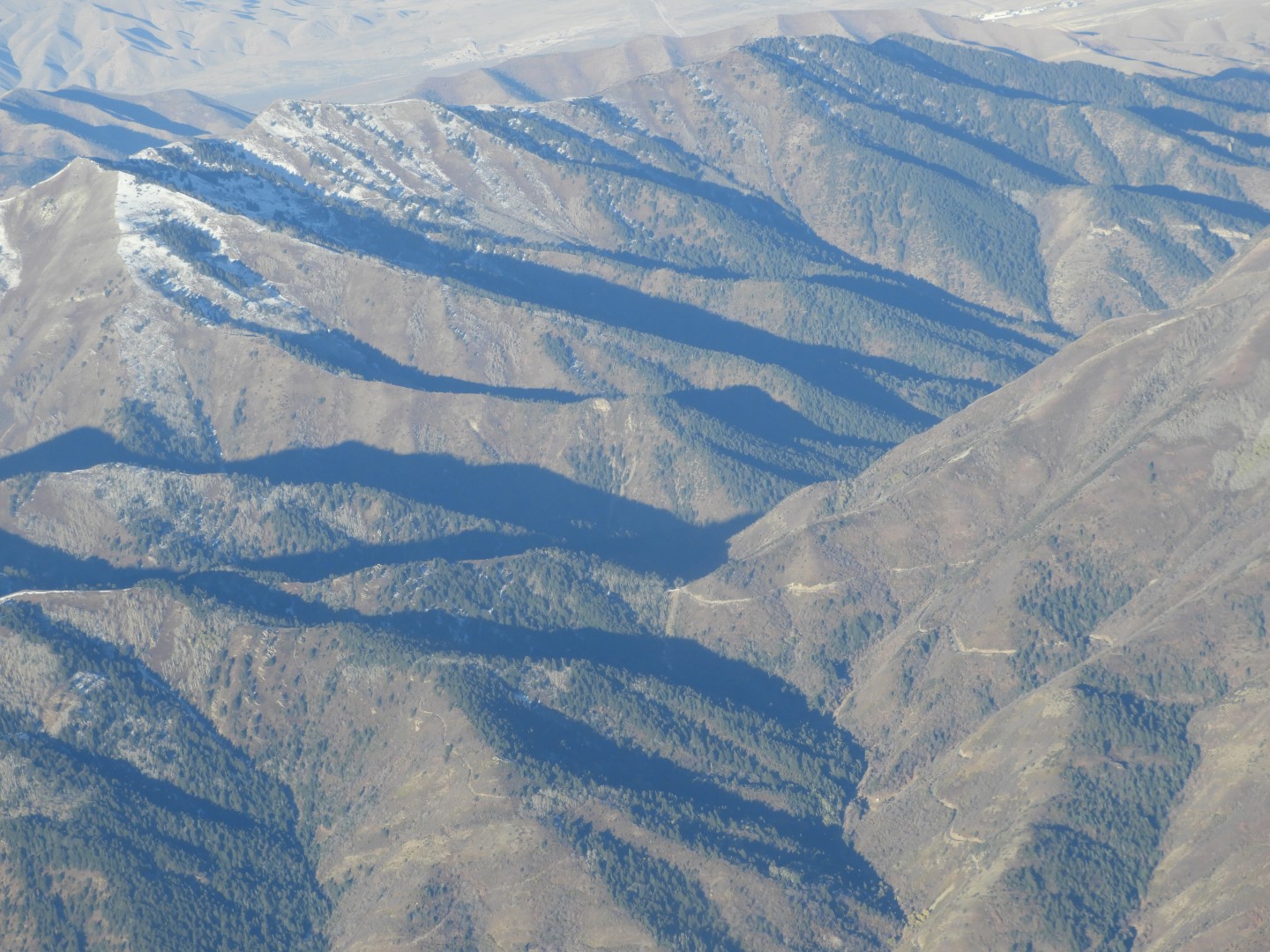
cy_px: 476
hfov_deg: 13.2
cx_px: 635
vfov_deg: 9.9
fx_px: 5503
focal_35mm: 150
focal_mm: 26.9
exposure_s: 1/400
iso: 100
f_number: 5.2
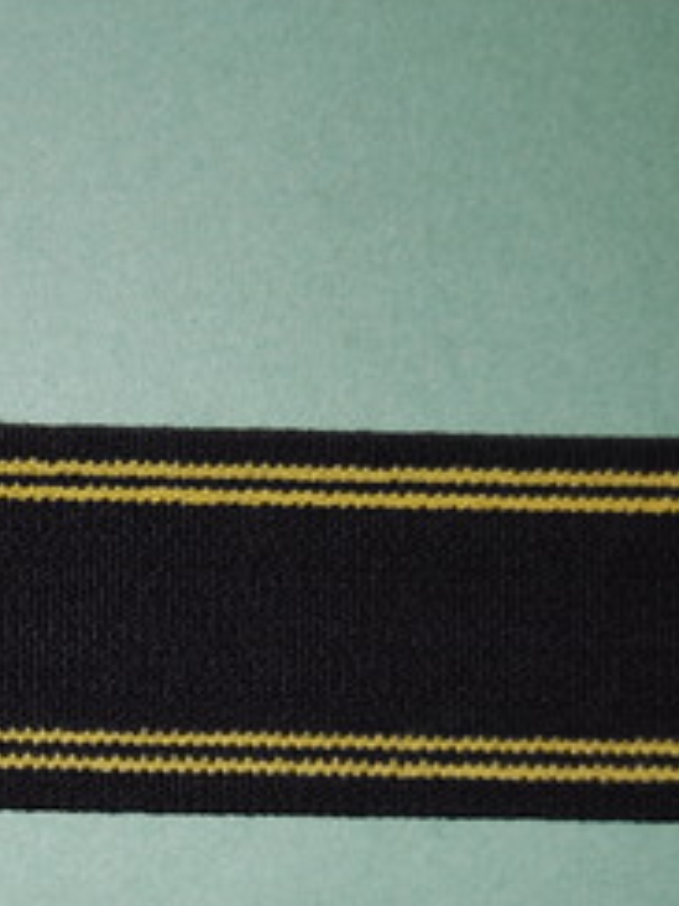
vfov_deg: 14.8
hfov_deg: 10.9
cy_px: 609
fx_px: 3478
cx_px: -204
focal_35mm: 133
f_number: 5.3
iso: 200
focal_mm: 45
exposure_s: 1/60
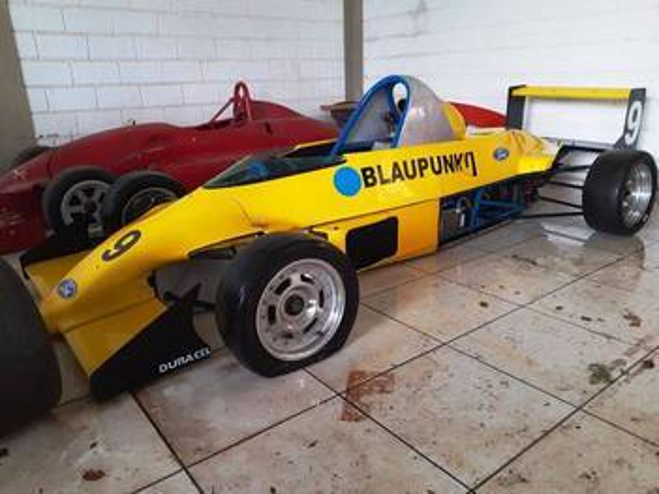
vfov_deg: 53.0
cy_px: 247
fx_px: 495
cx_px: 330
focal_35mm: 26
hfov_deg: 67.3
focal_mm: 4.75
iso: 82
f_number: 1.7
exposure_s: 1/50
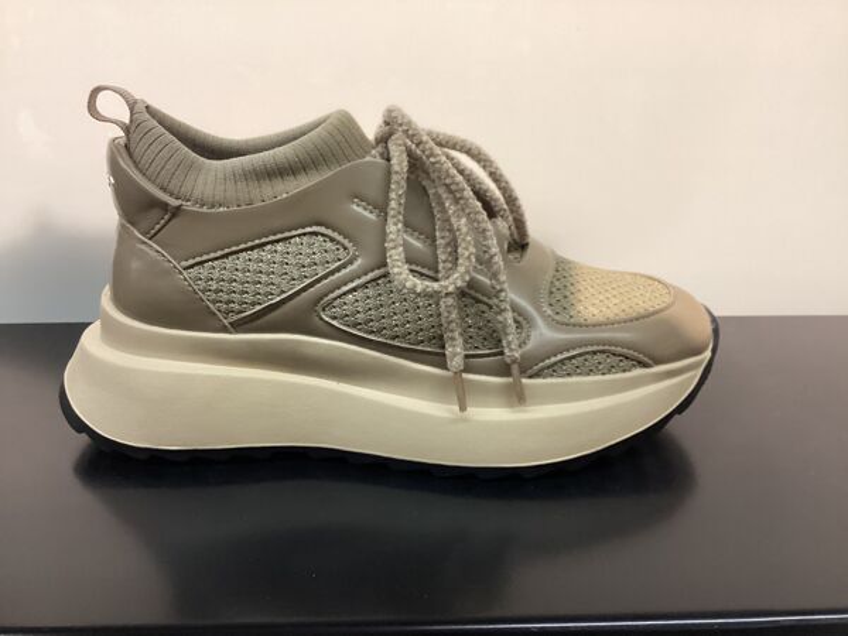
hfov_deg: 58.4
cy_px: 318
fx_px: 759
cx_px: 424
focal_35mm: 31
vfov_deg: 45.4
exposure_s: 1/50
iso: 160
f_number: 2.4
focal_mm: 3.3
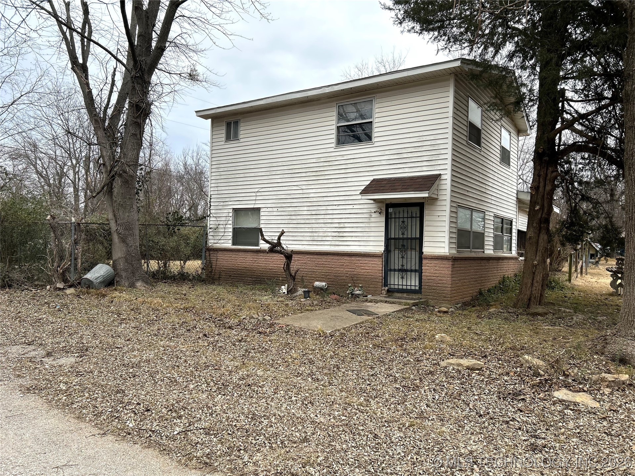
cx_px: 318
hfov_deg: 67.3
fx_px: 477
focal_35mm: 26
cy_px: 238
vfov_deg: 53.1
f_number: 1.5
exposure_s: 1/611
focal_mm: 5.7
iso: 50
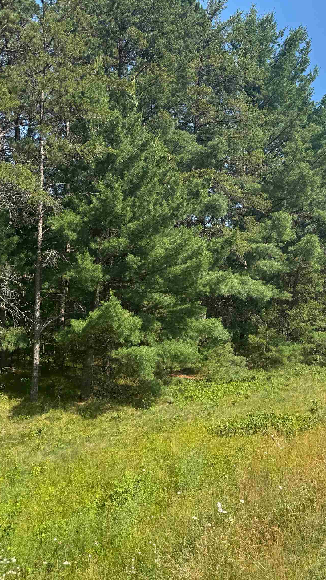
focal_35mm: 35
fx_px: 538
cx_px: 272
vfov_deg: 56.6
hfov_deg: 32.6
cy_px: 289
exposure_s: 1/2604
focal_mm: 6.76
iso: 80
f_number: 1.78
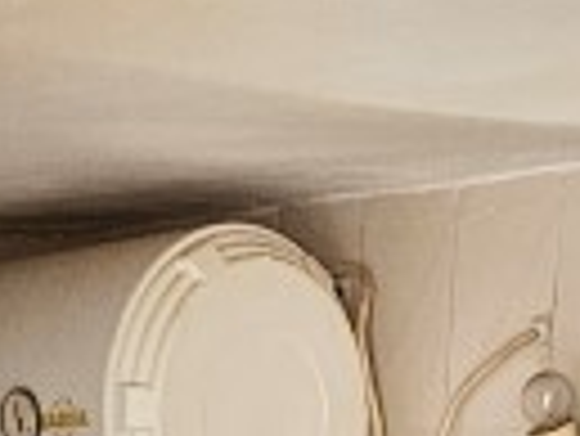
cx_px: 171
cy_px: 1196
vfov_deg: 11.0
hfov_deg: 19.0
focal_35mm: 103
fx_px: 1727
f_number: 2.2
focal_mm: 2.2
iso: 125
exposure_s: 1/71
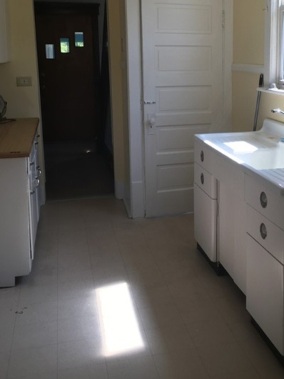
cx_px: 193
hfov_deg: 34.0
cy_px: 134
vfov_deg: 44.3
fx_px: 459
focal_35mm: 42
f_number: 2.2
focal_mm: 4.15
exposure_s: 1/120
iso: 32
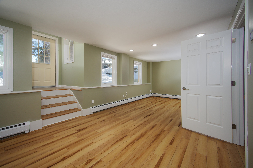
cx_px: 126
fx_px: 102
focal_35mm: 14
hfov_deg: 102.3
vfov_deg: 79.2
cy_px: 84
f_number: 7.1
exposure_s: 1/5
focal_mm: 14.5
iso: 320
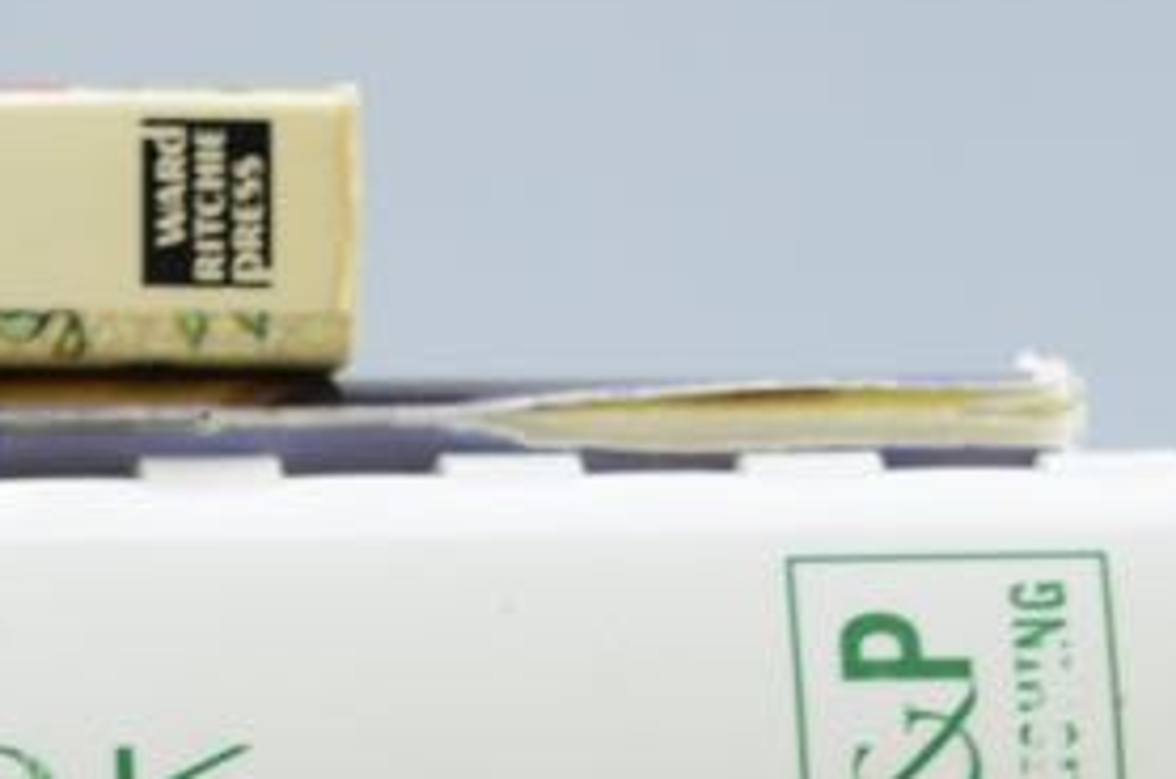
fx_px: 13493
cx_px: -1168
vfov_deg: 3.3
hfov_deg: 4.9
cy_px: 817
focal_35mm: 414
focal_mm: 60
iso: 640
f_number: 5.6
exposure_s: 1/125
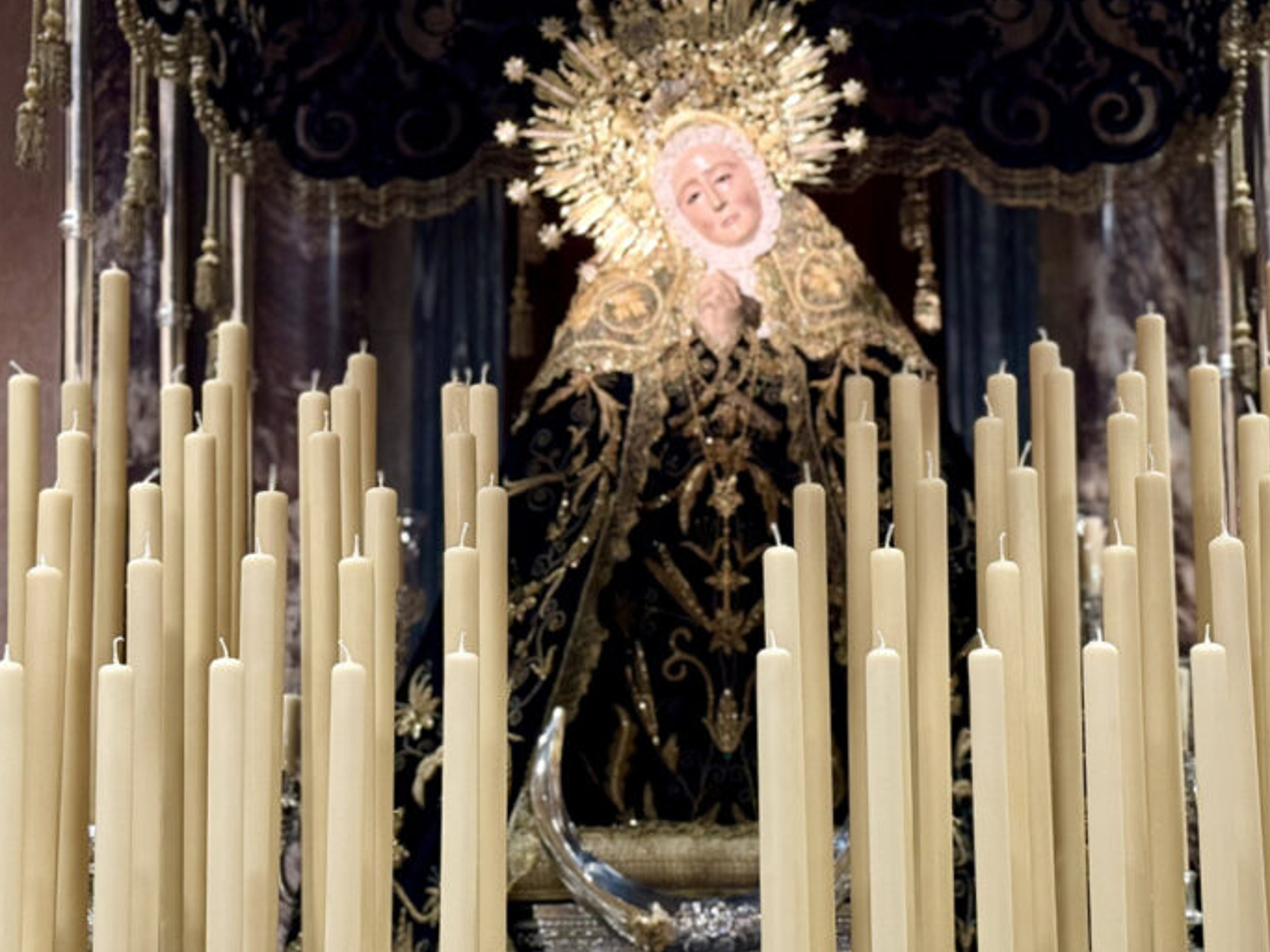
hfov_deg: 27.0
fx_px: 2641
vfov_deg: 20.4
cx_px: 734
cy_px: 537
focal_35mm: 72
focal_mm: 6.76
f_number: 1.78
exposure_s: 1/50
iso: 250
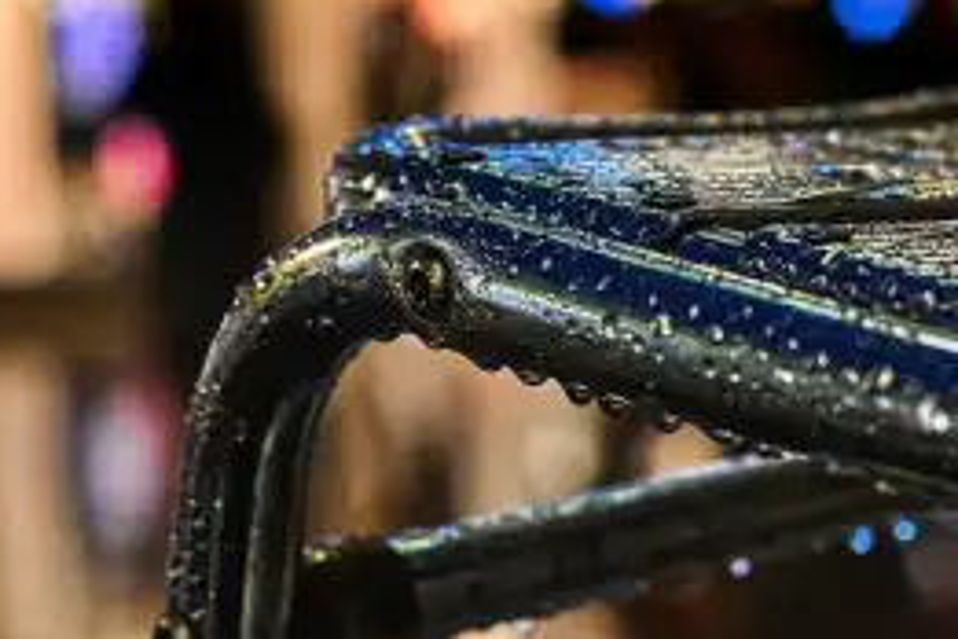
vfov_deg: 11.9
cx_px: 694
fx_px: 3060
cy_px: 163
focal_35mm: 115
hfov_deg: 17.7
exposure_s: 1/25
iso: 500
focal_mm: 50
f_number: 3.5
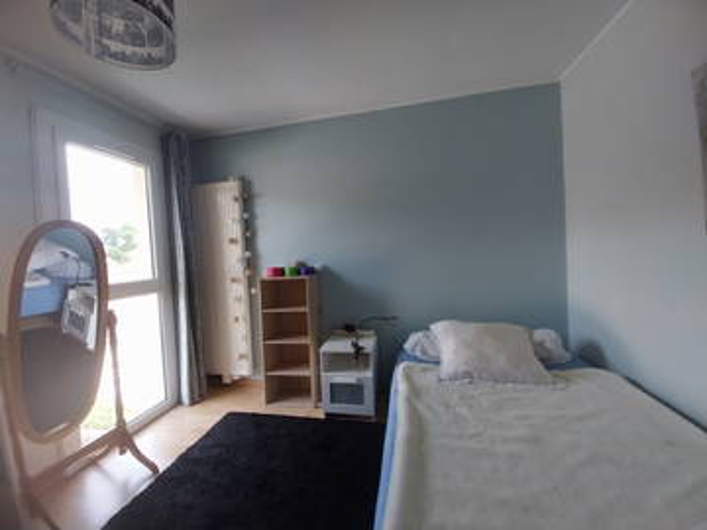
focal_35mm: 13
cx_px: 354
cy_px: 265
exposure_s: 1/60.2
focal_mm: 1.13
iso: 80
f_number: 2.2
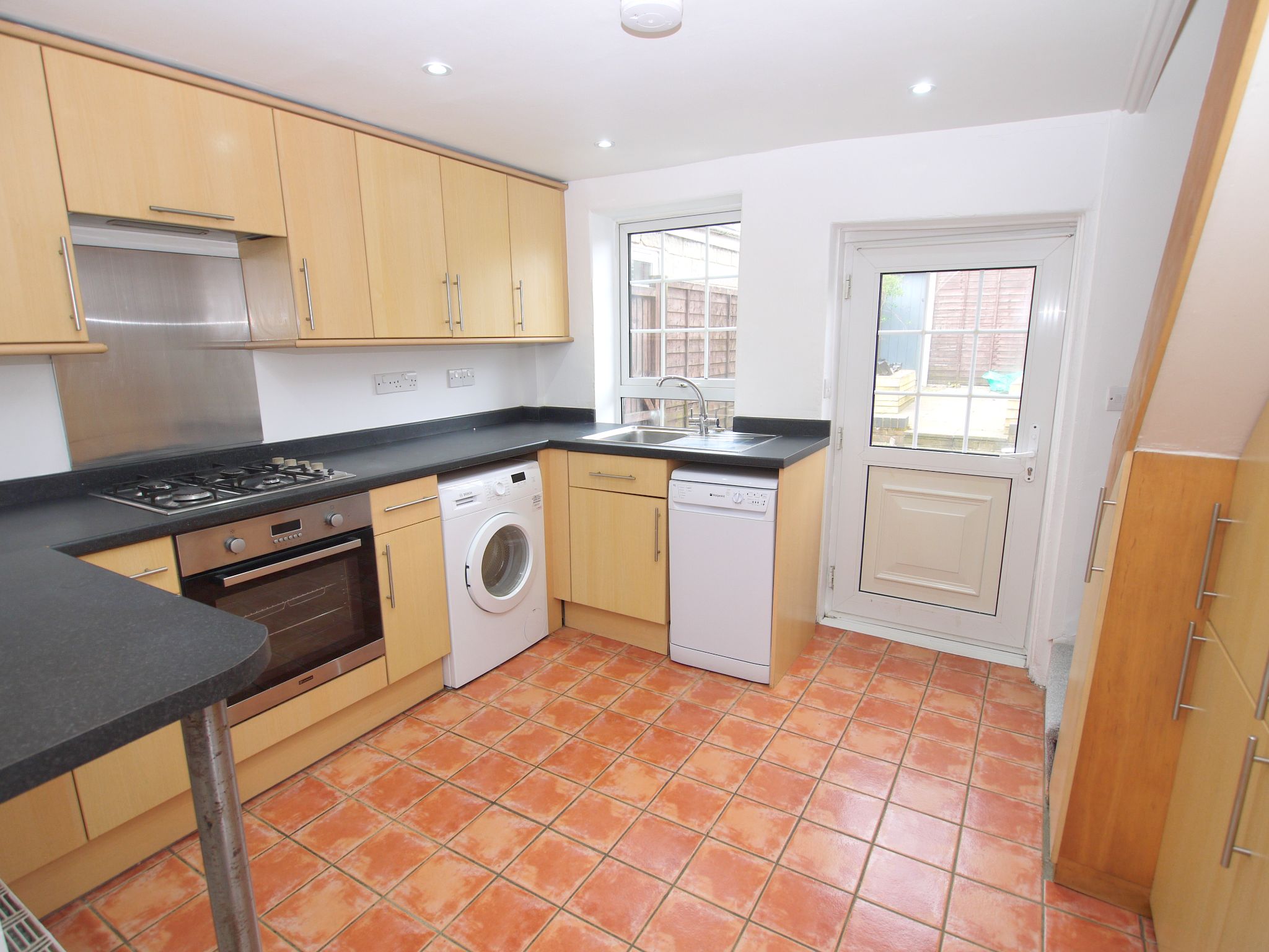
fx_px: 660
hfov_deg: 87.8
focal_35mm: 18
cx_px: 634
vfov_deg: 71.6
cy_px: 476
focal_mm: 9
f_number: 4
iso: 100
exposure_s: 1/60
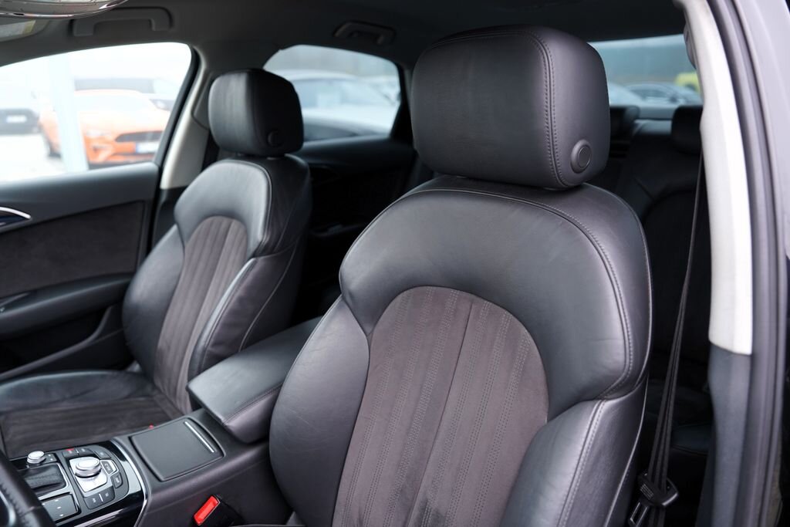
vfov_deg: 53.1
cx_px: 395
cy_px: 264
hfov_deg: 73.7
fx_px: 527
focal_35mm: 24
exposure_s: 1/30
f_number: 2.8
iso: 200
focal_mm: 24
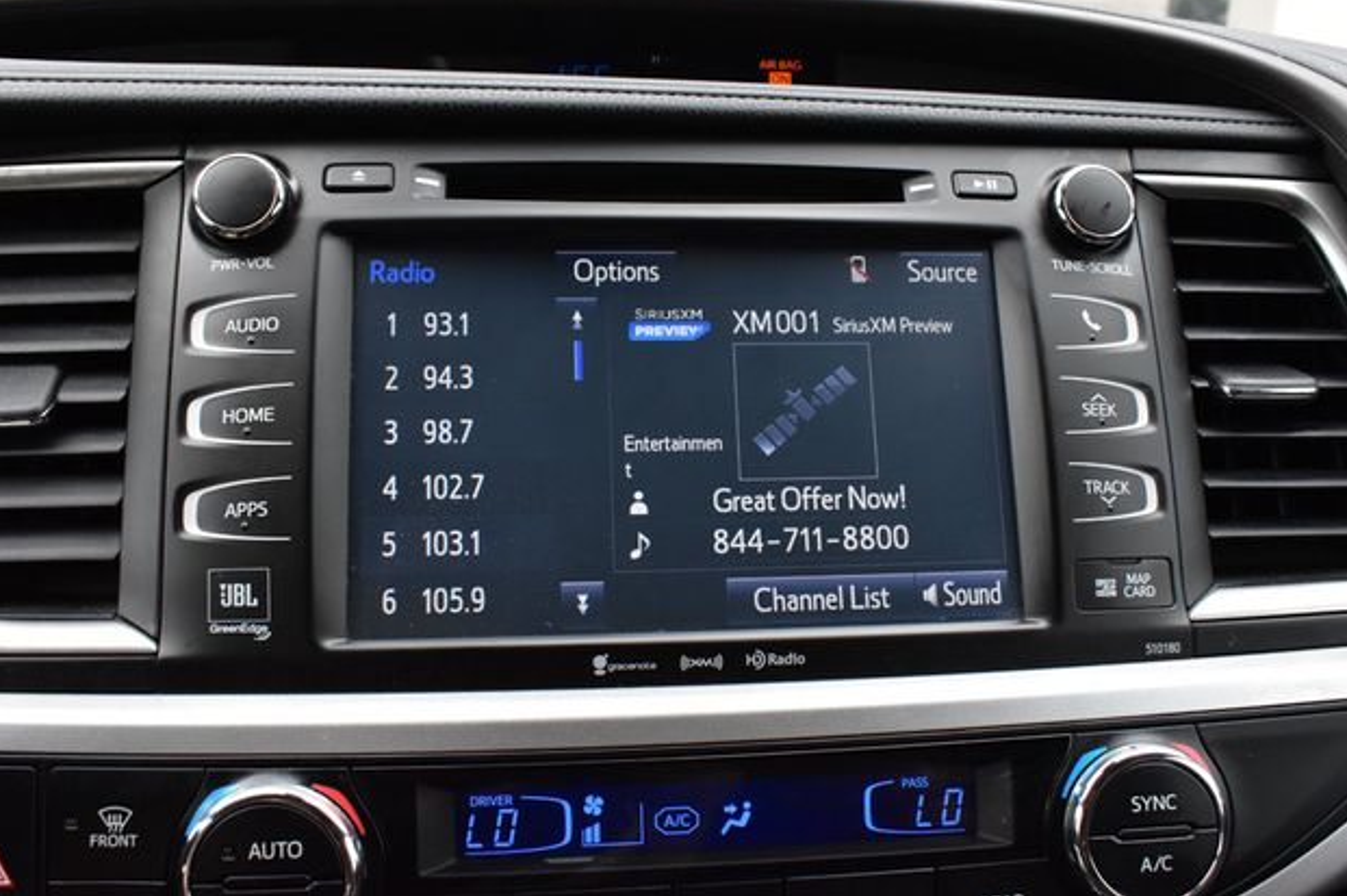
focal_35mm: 34
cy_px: 438
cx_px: 688
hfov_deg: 55.8
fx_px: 1271
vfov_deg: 38.8
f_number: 10
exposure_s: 1/200
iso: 2500
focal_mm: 22
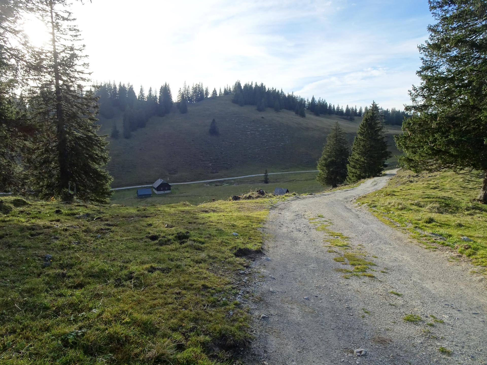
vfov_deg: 56.8
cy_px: 182
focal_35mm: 24
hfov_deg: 71.6
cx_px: 244
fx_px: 338
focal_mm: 4.1
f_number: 3.5
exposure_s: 1/250
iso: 80
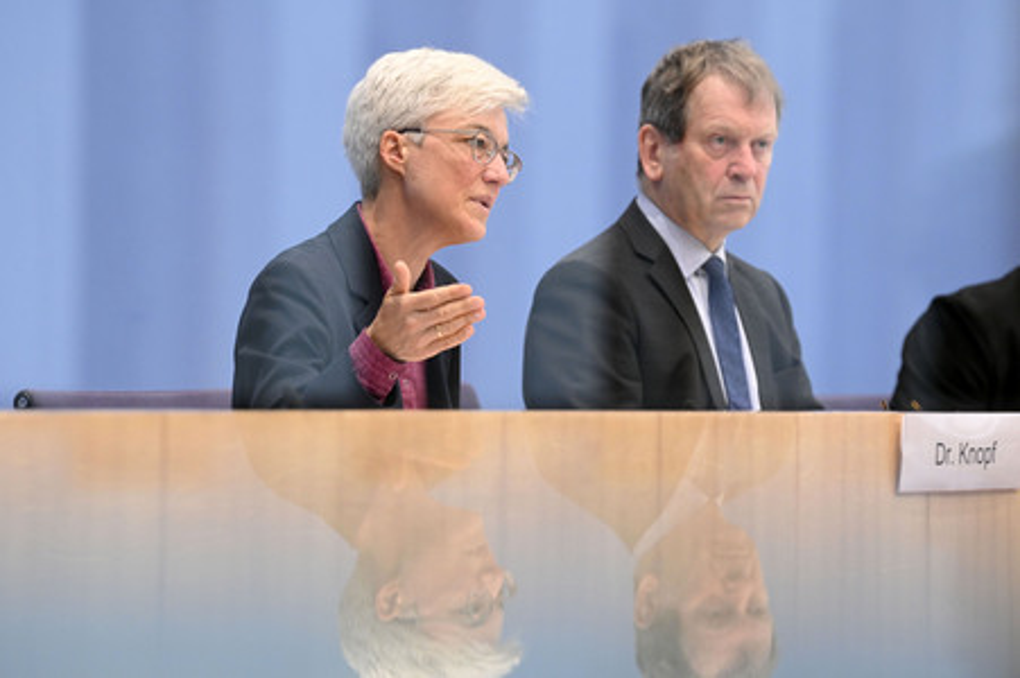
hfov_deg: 10.3
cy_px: 339
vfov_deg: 6.9
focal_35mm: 200
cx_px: 510
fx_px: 5662
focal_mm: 200
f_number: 5
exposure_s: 1/500
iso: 3200
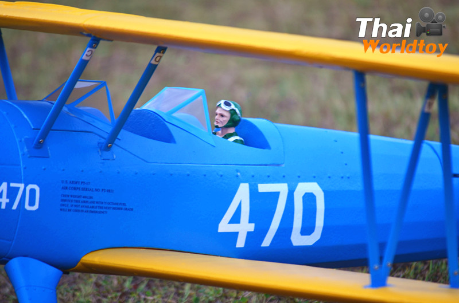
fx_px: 3815
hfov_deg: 6.9
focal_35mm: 300
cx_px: 230
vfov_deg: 4.6
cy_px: 152
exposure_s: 1/50
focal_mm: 200
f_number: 5.6
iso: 100
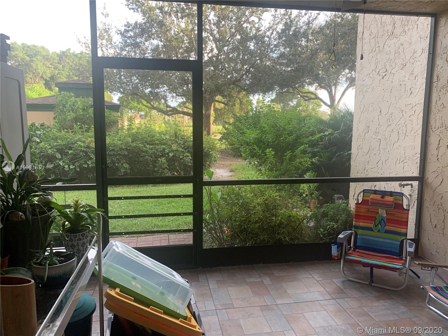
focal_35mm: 26
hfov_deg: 67.3
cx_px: 224
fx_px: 336
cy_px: 168
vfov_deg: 53.1
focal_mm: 4.25
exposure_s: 1/121
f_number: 1.8
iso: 80
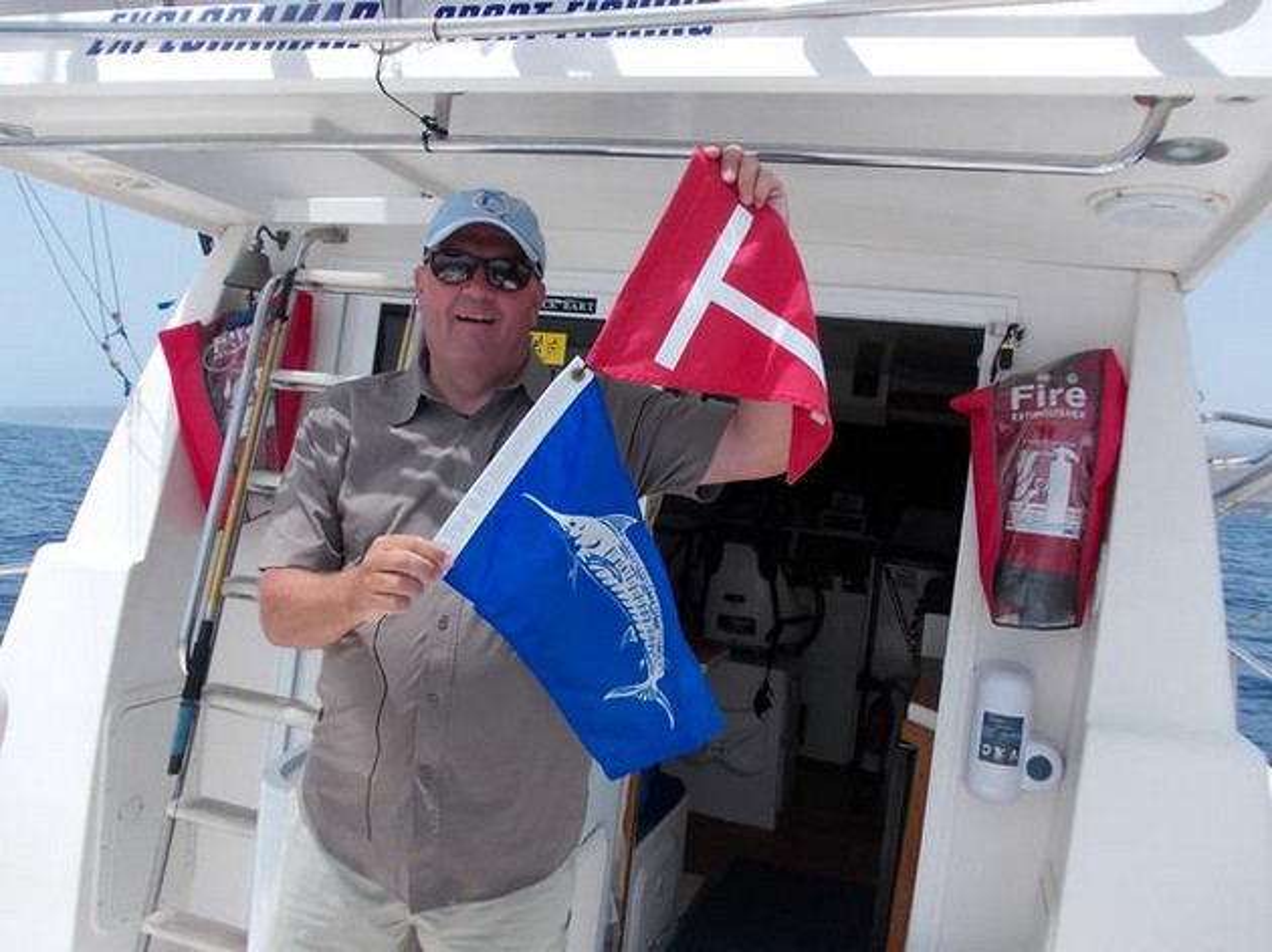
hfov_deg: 63.5
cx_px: 636
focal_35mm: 28
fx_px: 1028
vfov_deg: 49.7
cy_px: 476
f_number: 5.4
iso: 80
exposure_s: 1/320
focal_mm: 4
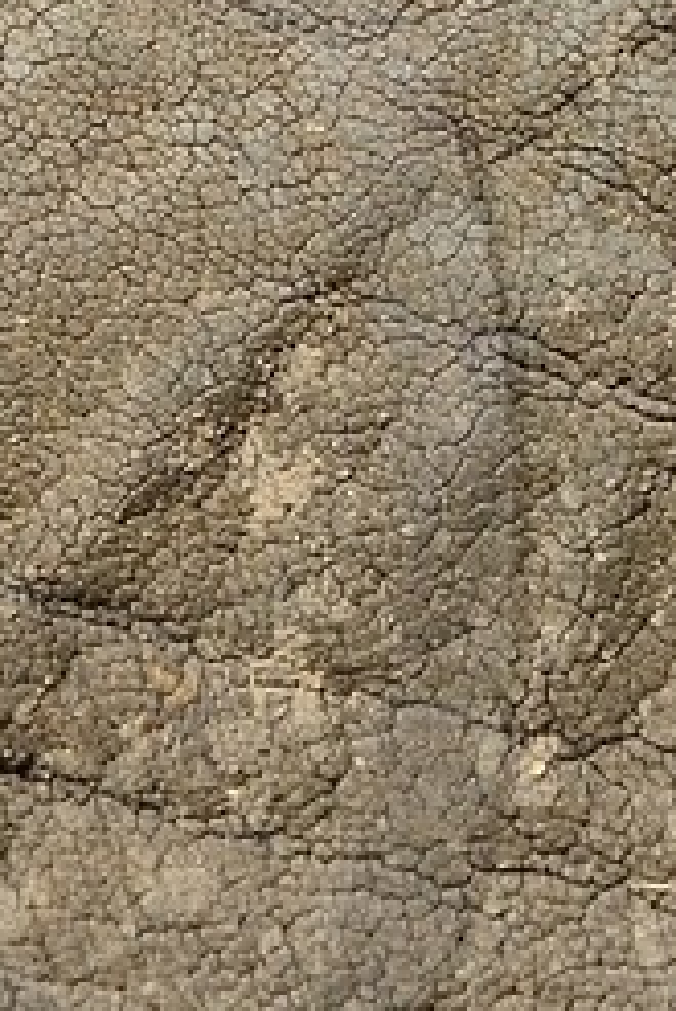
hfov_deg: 0.8
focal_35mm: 1811
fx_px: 50935
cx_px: -752
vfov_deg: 1.1
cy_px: 536
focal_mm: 280
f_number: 9
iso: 400
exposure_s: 1/400
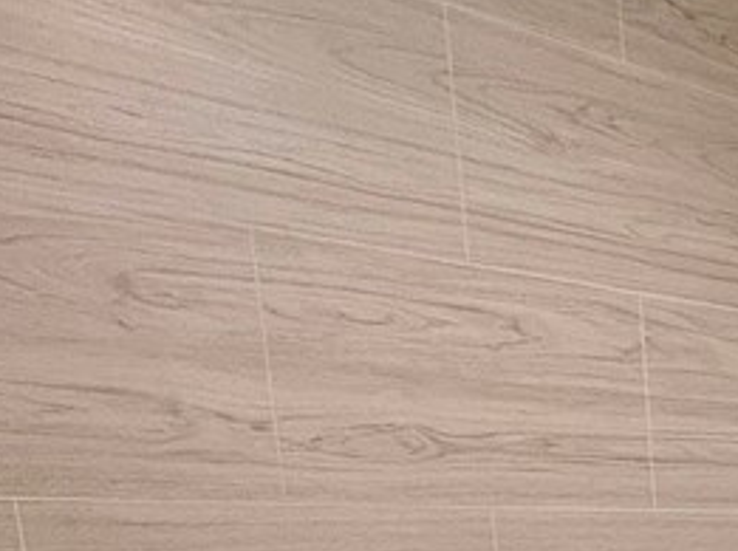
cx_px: 1114
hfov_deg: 25.8
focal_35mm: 55
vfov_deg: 23.1
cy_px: 743
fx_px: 1171
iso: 200
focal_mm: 2.22
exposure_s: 1/120
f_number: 2.2
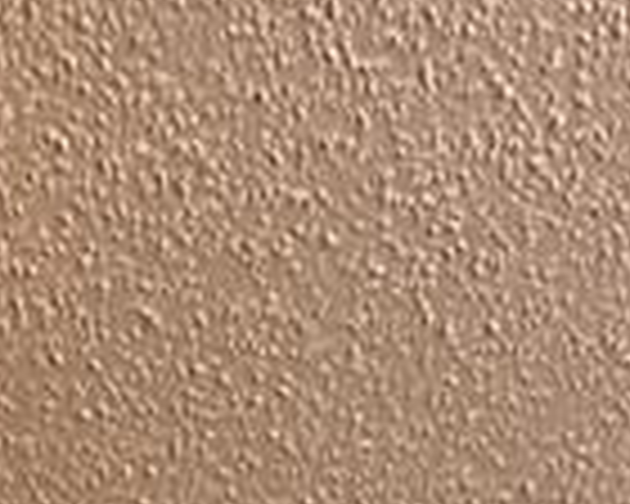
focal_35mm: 109
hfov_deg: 17.4
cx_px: 522
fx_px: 2032
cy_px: 2052
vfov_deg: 8.0
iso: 125
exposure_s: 1/40
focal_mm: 1.74
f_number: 2.2
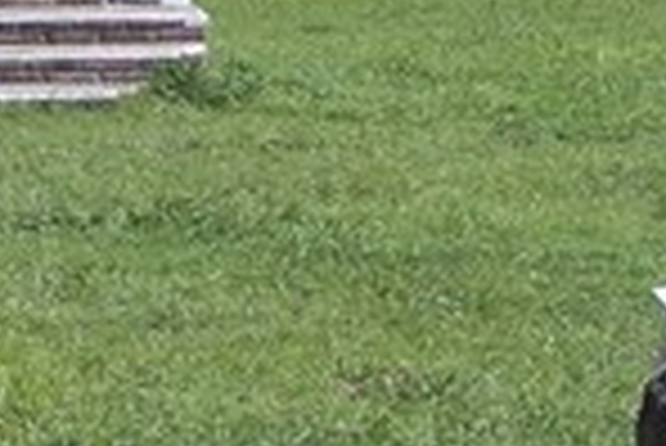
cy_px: 72
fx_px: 3778
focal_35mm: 204
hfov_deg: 10.0
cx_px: 0
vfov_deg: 6.7
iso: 80
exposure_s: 1/320
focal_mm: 5.3
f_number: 6.2
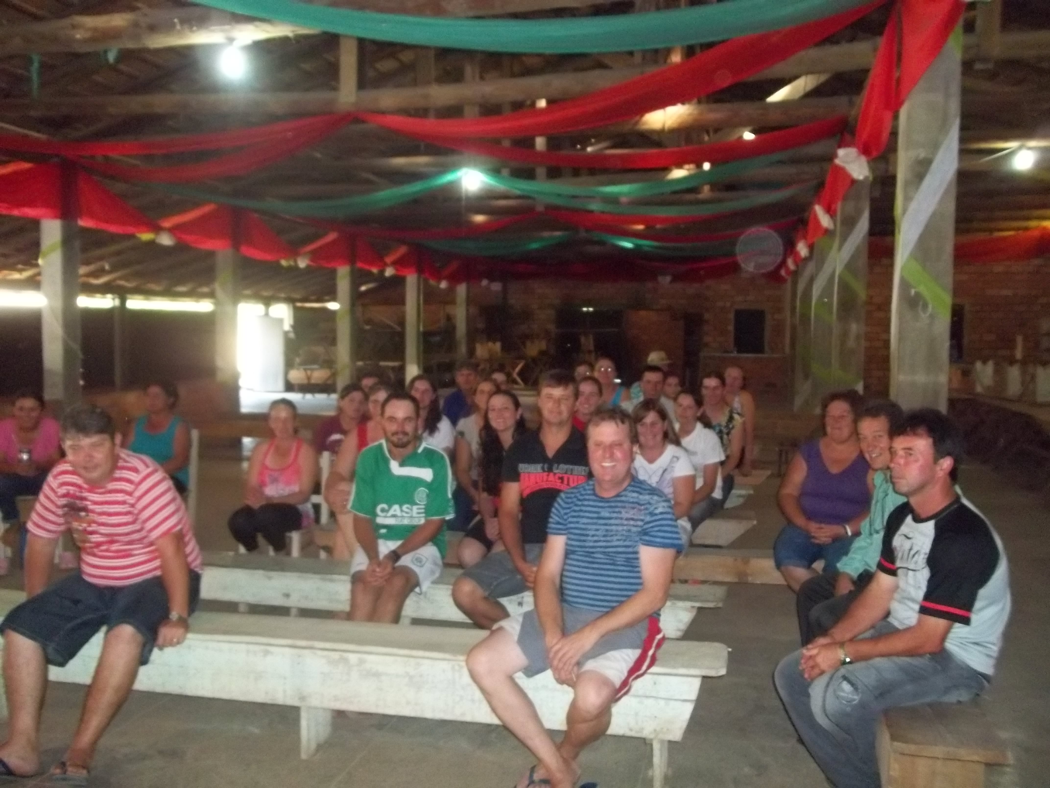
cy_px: 394
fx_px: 971
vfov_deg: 44.2
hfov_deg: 56.8
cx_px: 525
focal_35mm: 32
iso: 400
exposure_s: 1/30
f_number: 2.9
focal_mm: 5.7
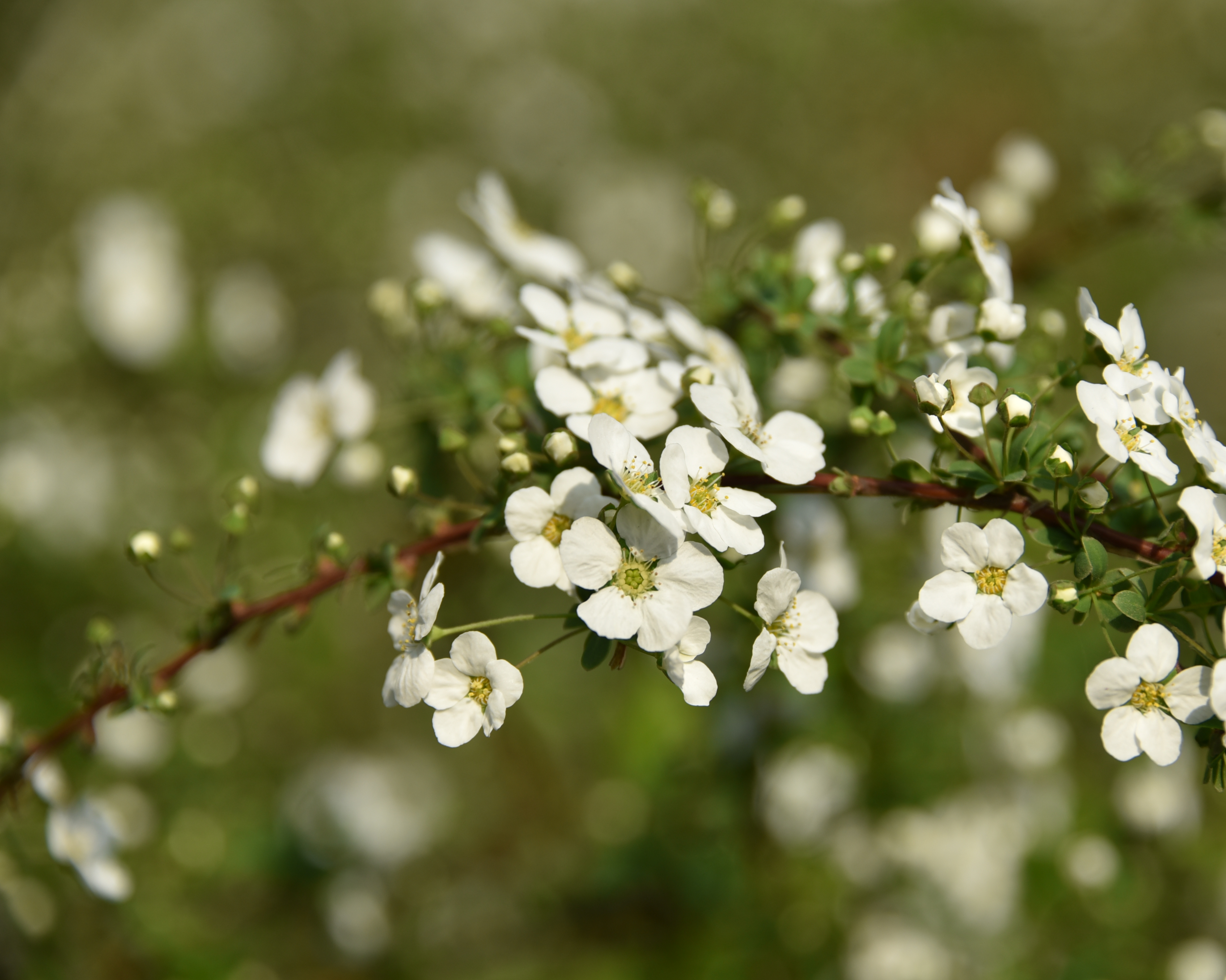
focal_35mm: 226
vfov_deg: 6.8
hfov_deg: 8.5
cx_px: 722
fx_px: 8201
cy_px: 489
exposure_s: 1/1250
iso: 250
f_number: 6.3
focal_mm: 200
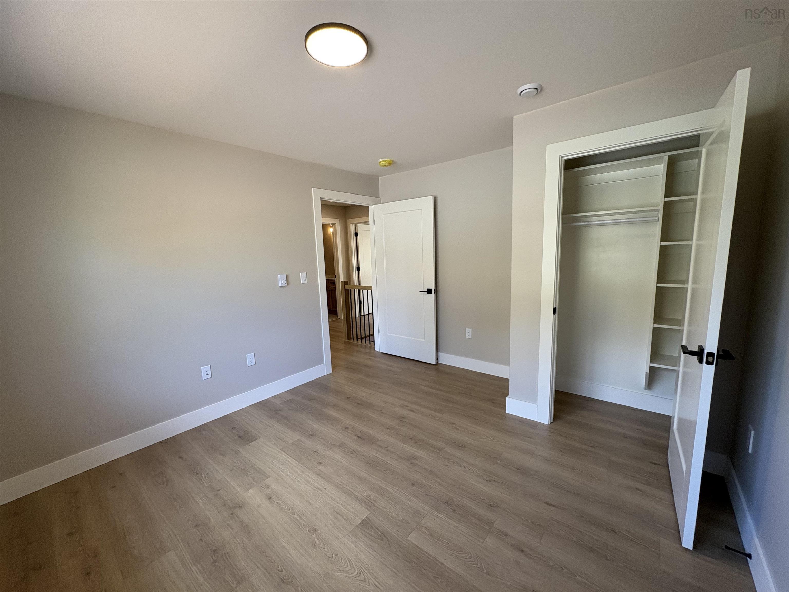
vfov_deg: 85.7
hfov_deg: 102.1
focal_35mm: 14
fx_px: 319
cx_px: 394
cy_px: 296
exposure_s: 1/120
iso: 100
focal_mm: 2.22
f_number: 2.2
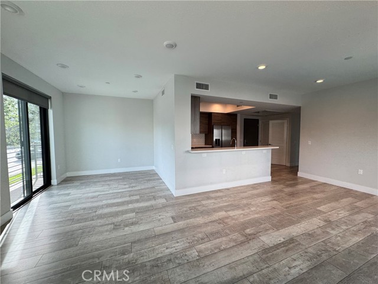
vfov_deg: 85.7
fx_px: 153
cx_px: 189
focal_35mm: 14
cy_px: 142
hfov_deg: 102.1
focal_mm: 2.22
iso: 80
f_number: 2.2
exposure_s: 1/120
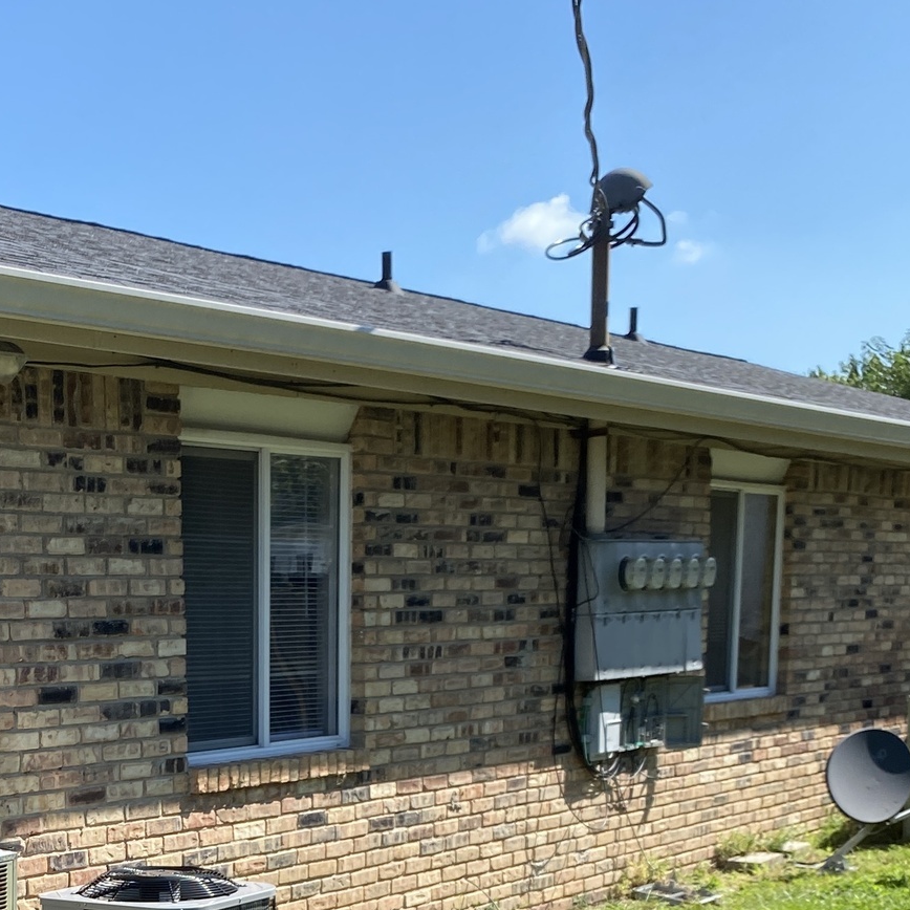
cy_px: 965
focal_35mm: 61
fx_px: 1814
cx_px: 78
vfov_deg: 26.3
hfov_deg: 27.1
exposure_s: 1/1678
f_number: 1.8
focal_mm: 4.25
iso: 32
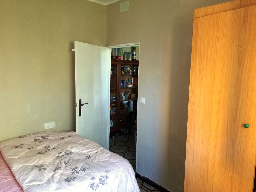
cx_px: 128
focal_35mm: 26
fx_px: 192
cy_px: 96
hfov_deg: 67.3
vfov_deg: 53.1
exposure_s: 1/50
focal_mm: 4.25
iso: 100
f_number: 1.7
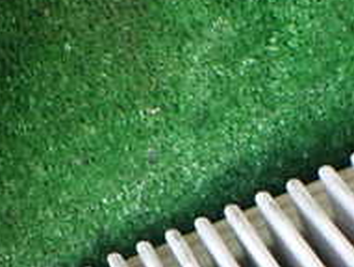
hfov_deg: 20.7
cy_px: 375
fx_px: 963
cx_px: 111
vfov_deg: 14.9
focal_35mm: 94
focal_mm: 5.4
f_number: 2.3
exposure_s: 1/125
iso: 500
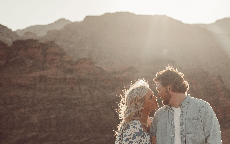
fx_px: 621
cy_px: 105
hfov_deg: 20.9
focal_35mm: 99
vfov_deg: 13.2
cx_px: 157
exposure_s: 1/4000
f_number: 3.5
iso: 320
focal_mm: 52
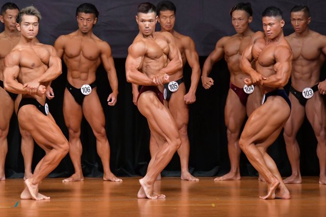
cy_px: 111
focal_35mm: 324
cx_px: 141
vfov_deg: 4.2
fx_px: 2932
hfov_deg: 6.4
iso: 5000
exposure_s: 1/400
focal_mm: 180
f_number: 5.6
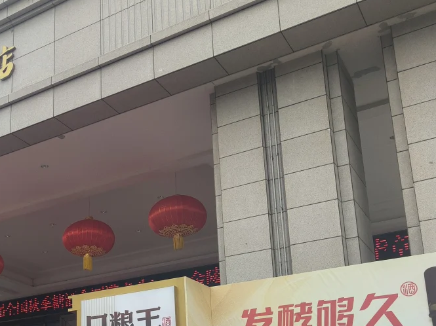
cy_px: 285
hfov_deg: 34.9
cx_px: 49
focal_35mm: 52
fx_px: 655
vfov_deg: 27.1
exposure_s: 1/1247
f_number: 1.8
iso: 50
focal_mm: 5.59
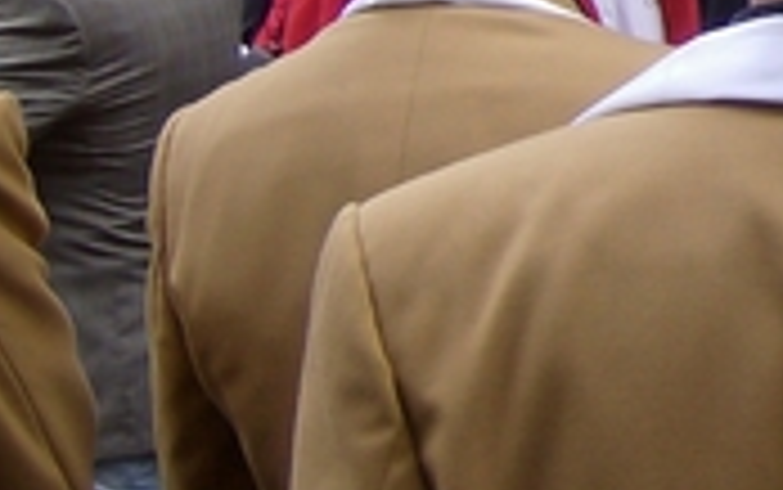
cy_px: -200
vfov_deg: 9.8
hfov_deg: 14.5
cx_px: 1300
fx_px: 2797
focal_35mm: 131
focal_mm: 6
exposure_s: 1/416
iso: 100
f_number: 2.8
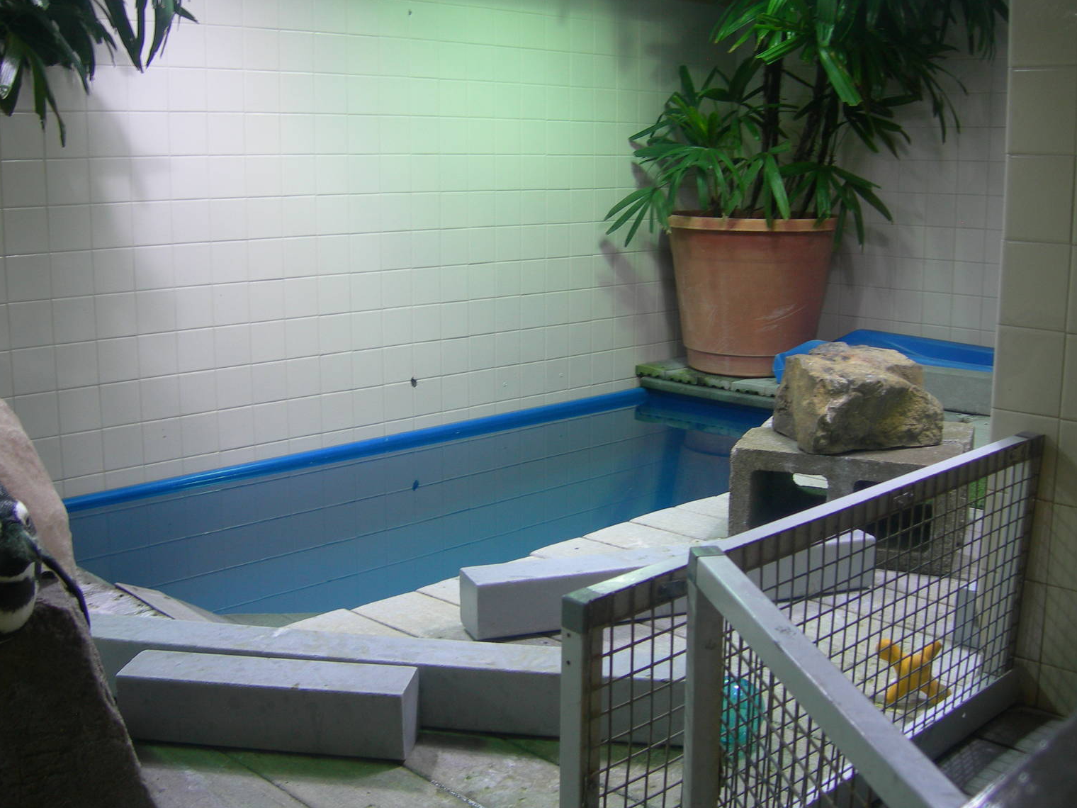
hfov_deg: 46.8
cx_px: 536
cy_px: 400
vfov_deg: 36.0
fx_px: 1245
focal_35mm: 40
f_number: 2.8
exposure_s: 1/39.3
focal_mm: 7.8
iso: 50
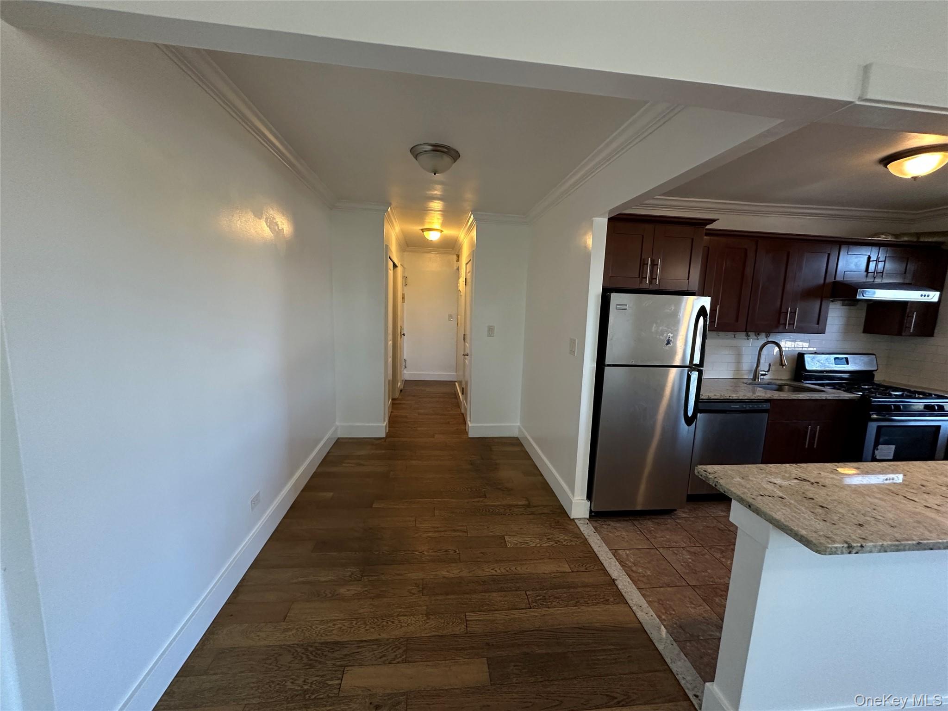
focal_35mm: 14
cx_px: 474
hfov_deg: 102.1
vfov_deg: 85.7
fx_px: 383
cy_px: 356
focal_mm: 2.22
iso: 250
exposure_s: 1/120
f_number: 2.2
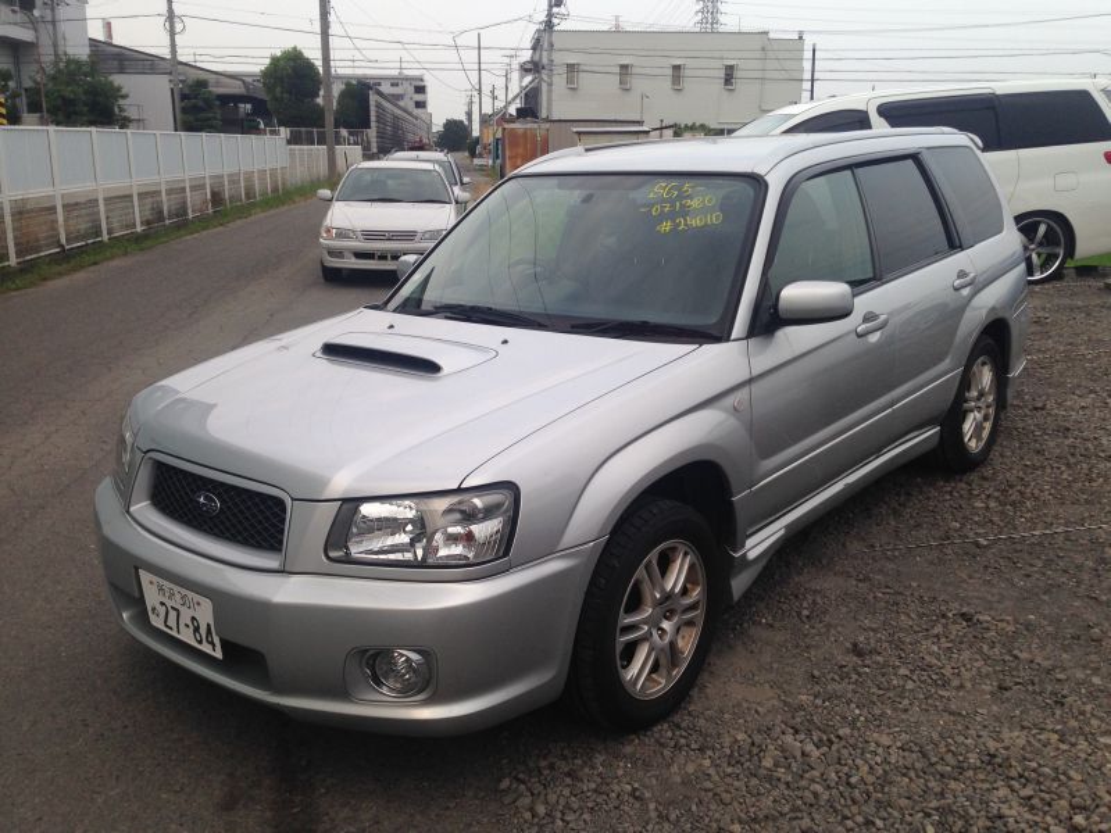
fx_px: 1059
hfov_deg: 55.4
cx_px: 556
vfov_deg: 42.9
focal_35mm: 33
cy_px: 416
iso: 50
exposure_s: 1/301
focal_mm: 4.12
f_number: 2.4
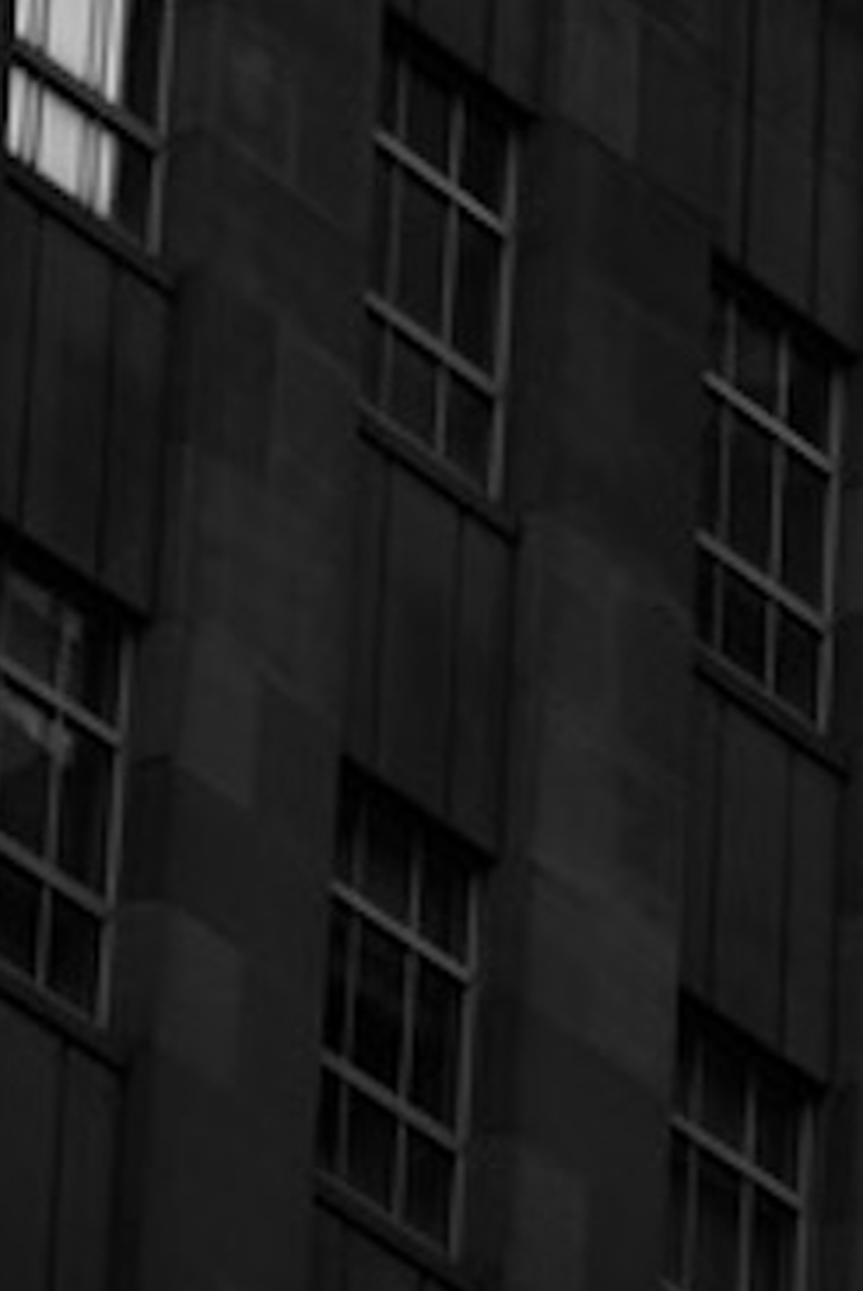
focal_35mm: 380
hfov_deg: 3.6
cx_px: 974
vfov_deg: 5.3
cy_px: -1526
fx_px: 13637
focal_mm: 70
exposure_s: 1/250
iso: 100
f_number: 5.6
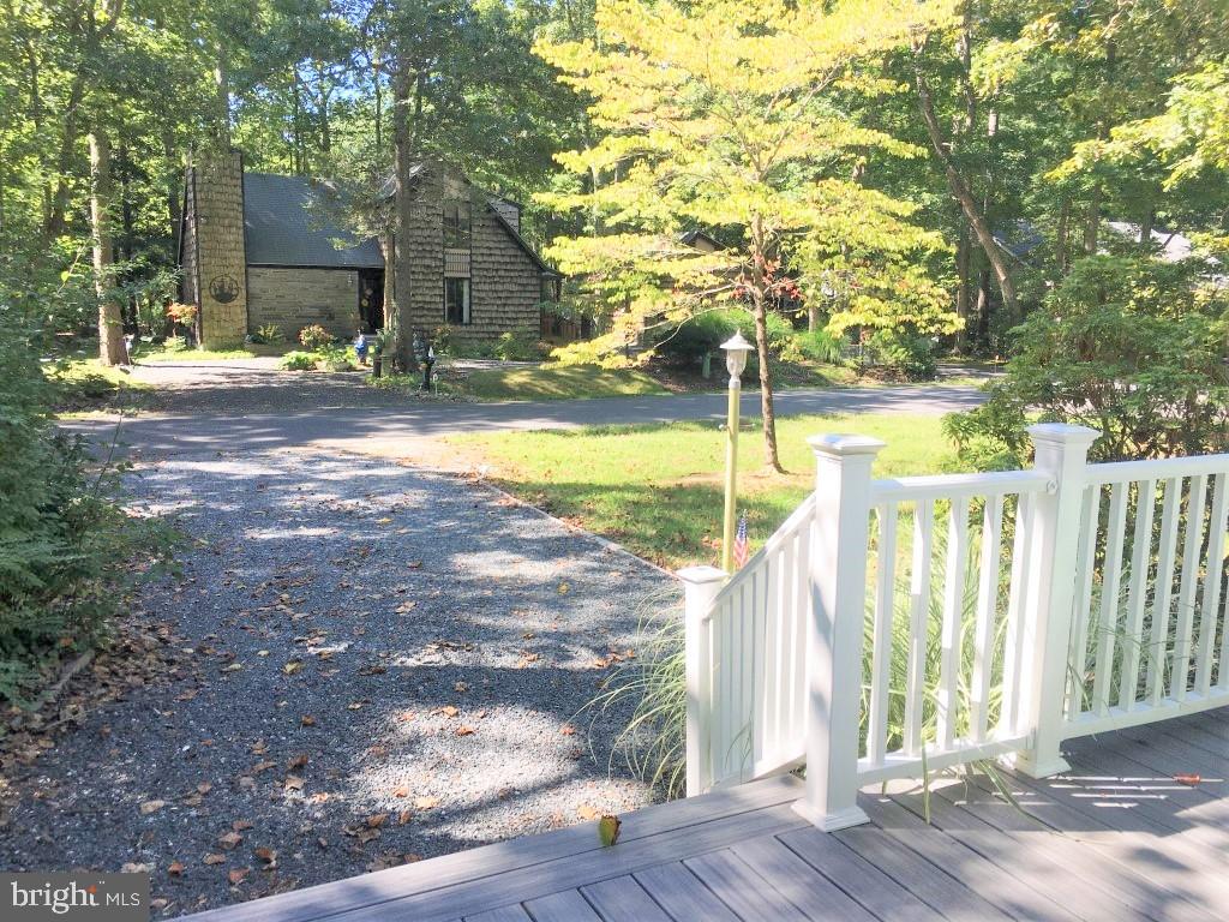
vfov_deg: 48.2
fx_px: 1030
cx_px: 614
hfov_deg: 61.7
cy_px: 461
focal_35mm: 29
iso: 25
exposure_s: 1/452
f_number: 2.2
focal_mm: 4.15
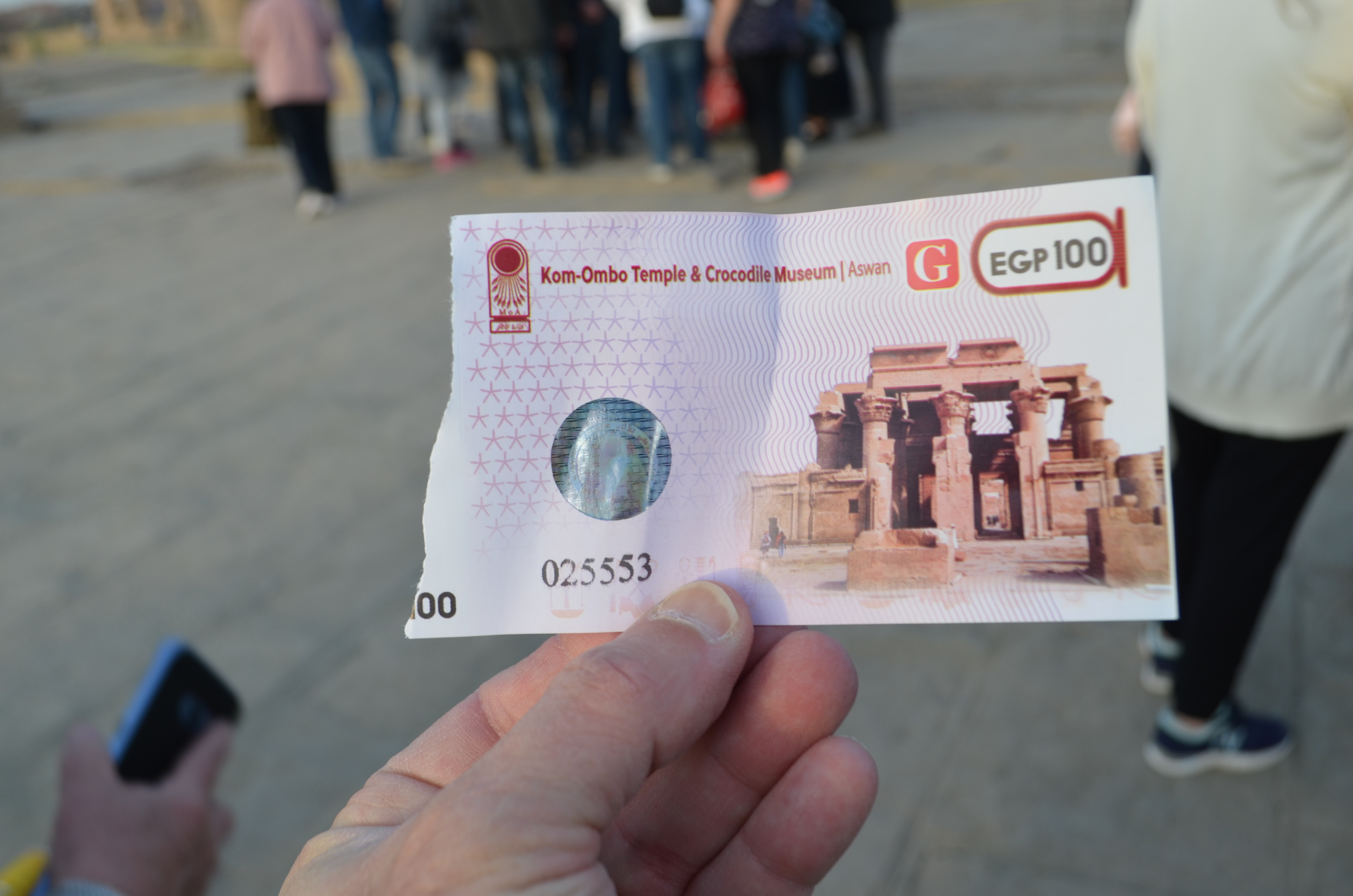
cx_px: 676
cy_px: 448
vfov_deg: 39.8
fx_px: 1238
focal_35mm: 33
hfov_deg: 57.3
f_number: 7.1
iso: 200
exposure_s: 1/200
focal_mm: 22
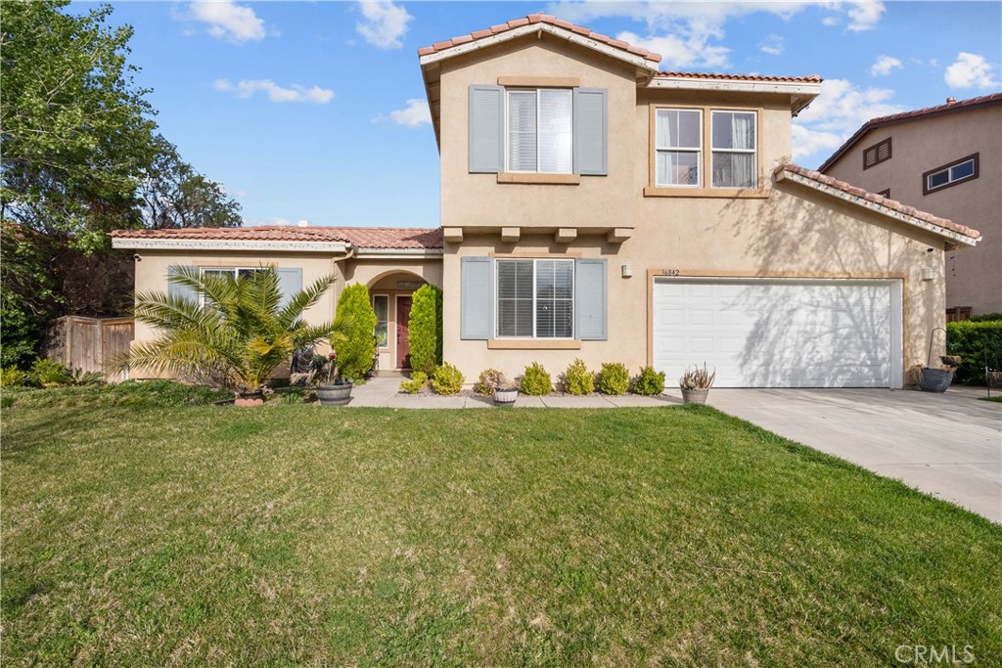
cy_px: 334
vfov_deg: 77.3
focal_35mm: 15
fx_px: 418
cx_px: 501
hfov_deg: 100.4
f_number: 10
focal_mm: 15
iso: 250
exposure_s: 1/800
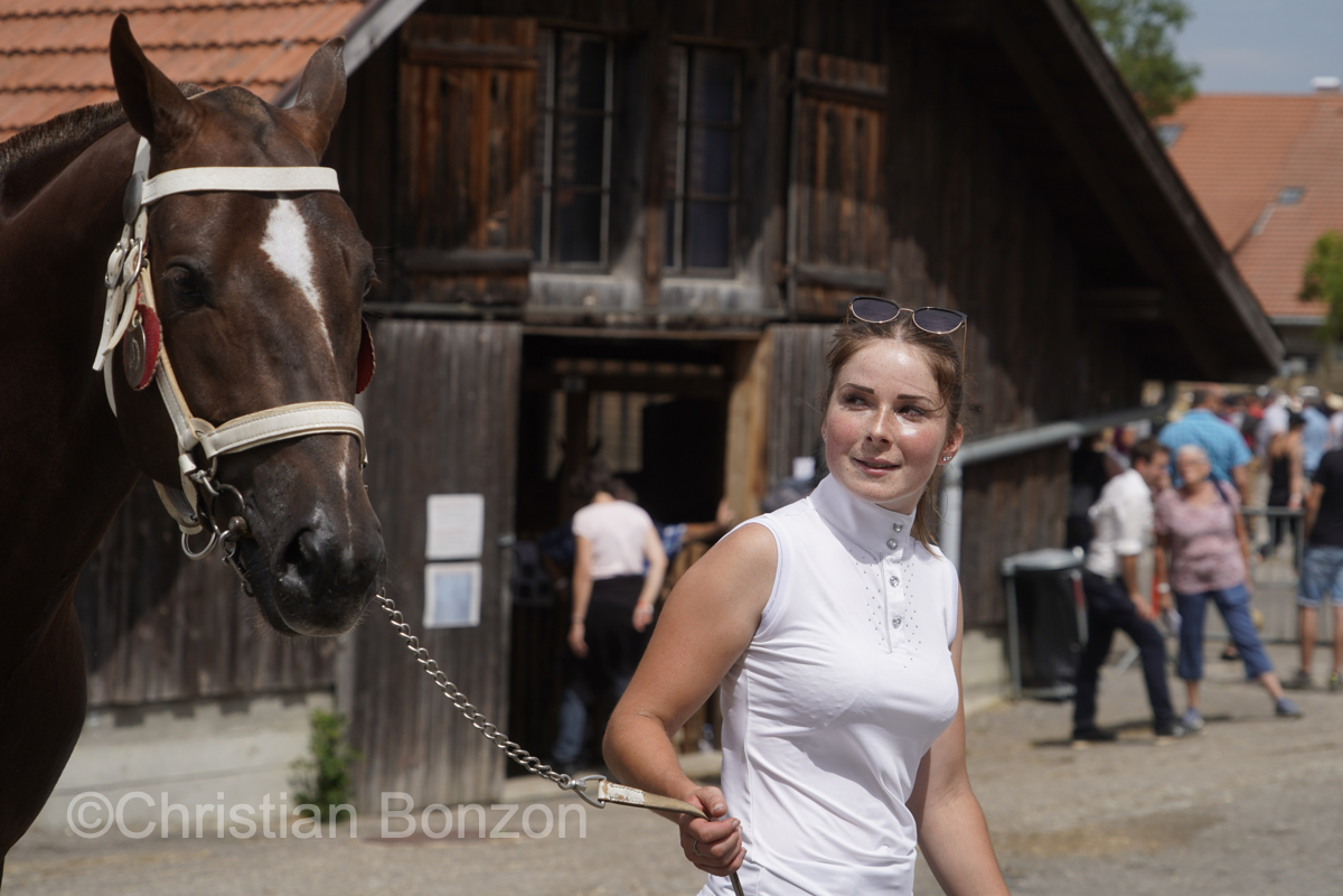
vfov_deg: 12.5
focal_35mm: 110
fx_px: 4103
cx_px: 672
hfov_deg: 18.6
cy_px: 448
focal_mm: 110
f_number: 8
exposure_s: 1/800
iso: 125
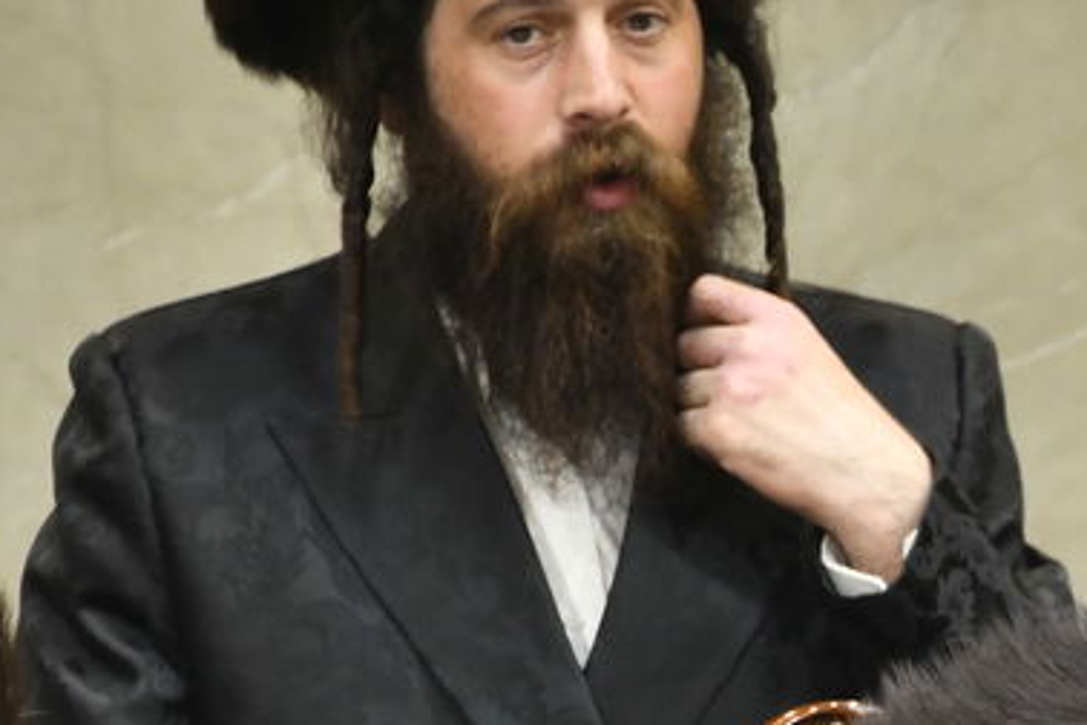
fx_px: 27928
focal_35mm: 925
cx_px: 1225
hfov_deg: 2.2
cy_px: 971
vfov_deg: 1.5
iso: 800
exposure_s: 1/160
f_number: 5.6
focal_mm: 250
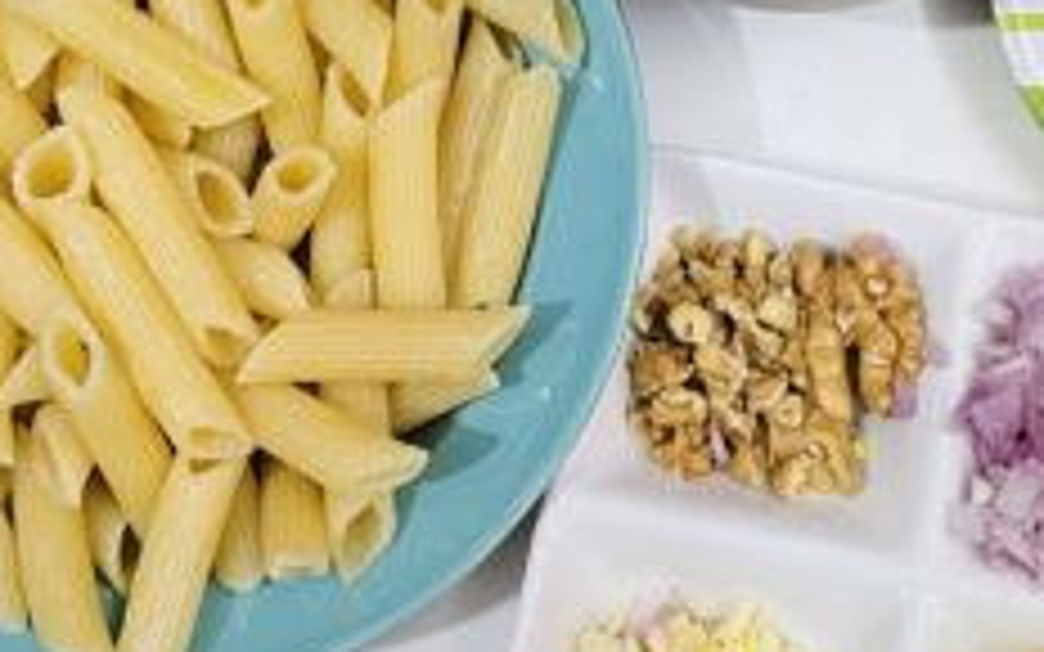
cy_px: 34
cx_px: 621
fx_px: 1963
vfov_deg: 18.5
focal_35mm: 69
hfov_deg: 29.7
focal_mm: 4.2
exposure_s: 1/50
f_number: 1.6
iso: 320
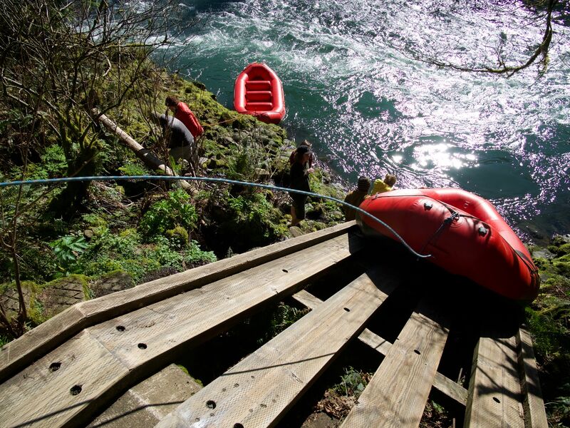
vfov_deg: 56.8
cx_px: 285
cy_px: 214
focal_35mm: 24
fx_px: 395
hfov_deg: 71.6
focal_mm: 12
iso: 200
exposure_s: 1/500
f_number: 7.1
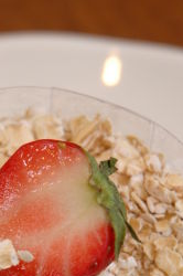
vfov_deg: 7.0
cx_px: 18
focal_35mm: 294
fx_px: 2248
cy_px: 296
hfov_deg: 4.7
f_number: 4.5
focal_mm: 70
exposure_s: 1/15
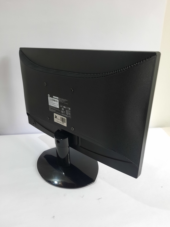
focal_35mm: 25
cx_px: 85
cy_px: 114
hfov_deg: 54.9
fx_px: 164
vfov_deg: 69.4
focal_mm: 4.6
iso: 320
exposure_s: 1/25
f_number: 2
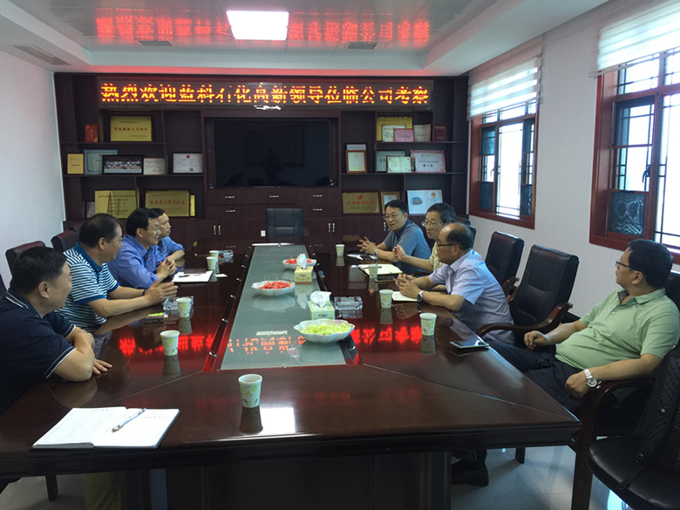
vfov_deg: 48.2
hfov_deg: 61.7
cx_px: 340
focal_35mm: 29
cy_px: 255
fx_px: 570
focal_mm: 4.15
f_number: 2.2
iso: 64
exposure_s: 1/33
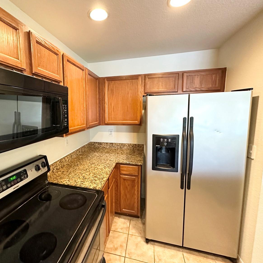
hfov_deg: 82.9
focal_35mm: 17
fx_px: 146
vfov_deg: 84.0
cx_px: 105
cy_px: 128
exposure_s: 1/60
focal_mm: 2.22
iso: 640
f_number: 2.2
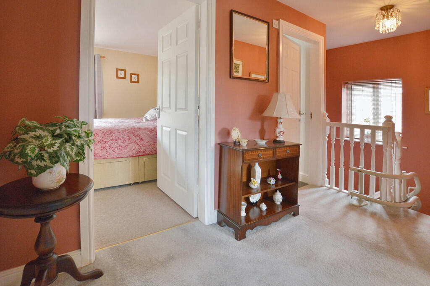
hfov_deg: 100.4
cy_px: 143
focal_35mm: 15
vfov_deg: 77.2
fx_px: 179
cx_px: 215
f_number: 8
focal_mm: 10
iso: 720
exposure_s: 1/15
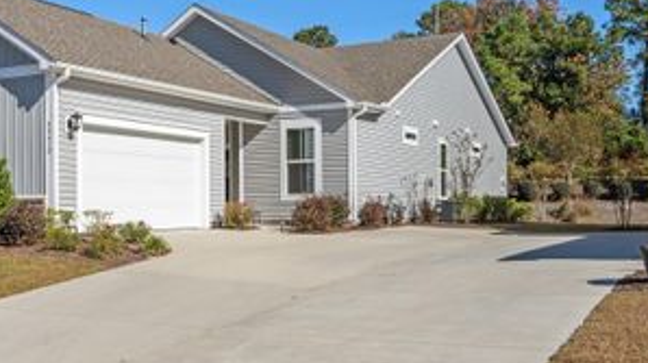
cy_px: 116
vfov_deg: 23.3
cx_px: 139
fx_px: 876
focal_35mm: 51
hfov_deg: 39.2
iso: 125
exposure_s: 1/60
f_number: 8
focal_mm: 29
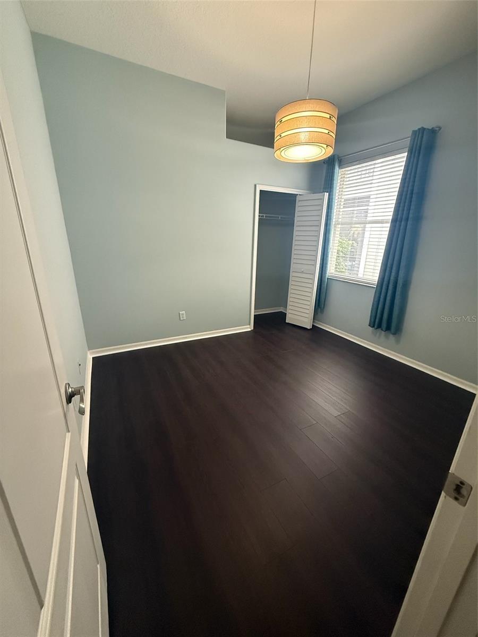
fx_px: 258
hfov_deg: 85.7
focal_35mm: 14
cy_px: 318
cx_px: 239
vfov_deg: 102.1
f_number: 2.2
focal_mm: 2.22
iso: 800
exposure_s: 1/60
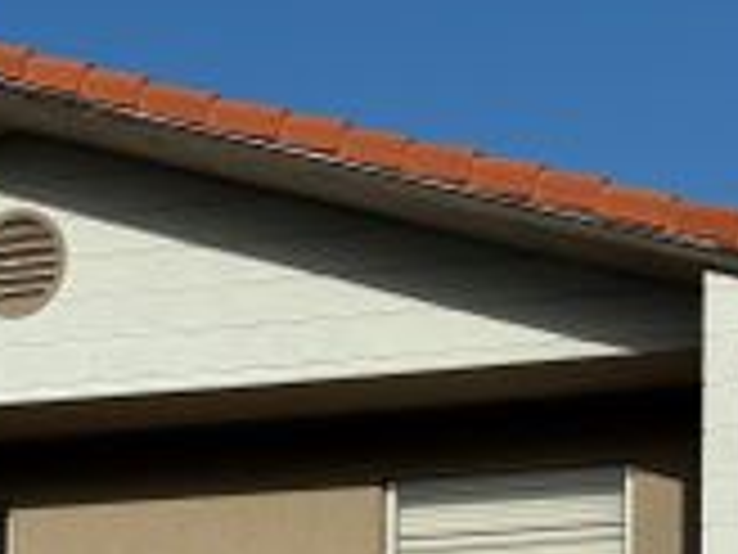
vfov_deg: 9.9
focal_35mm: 146
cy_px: 799
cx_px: 122
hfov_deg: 13.4
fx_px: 3113
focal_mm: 6.76
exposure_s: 1/7937
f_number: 1.78
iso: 64
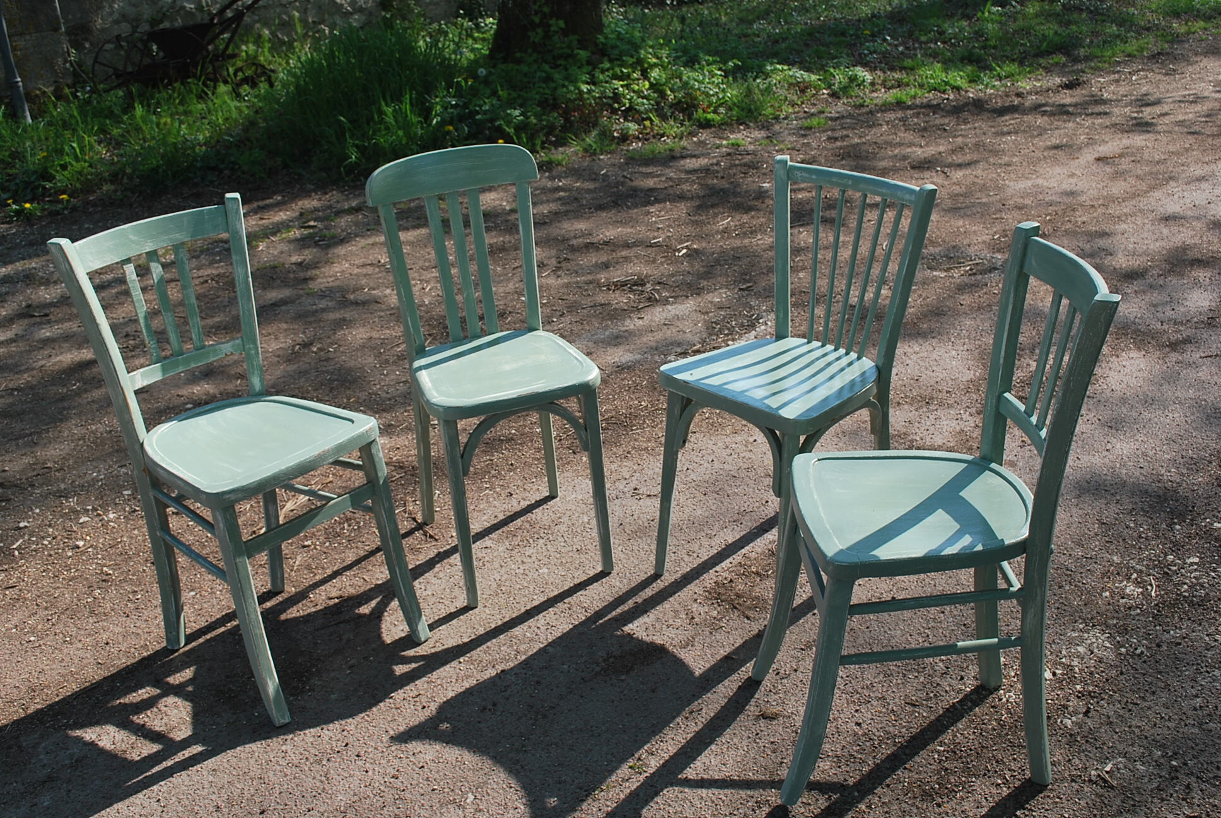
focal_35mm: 36
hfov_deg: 53.1
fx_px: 1222
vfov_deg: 37.0
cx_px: 610
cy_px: 409
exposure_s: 1/160
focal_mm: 24
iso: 100
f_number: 6.3
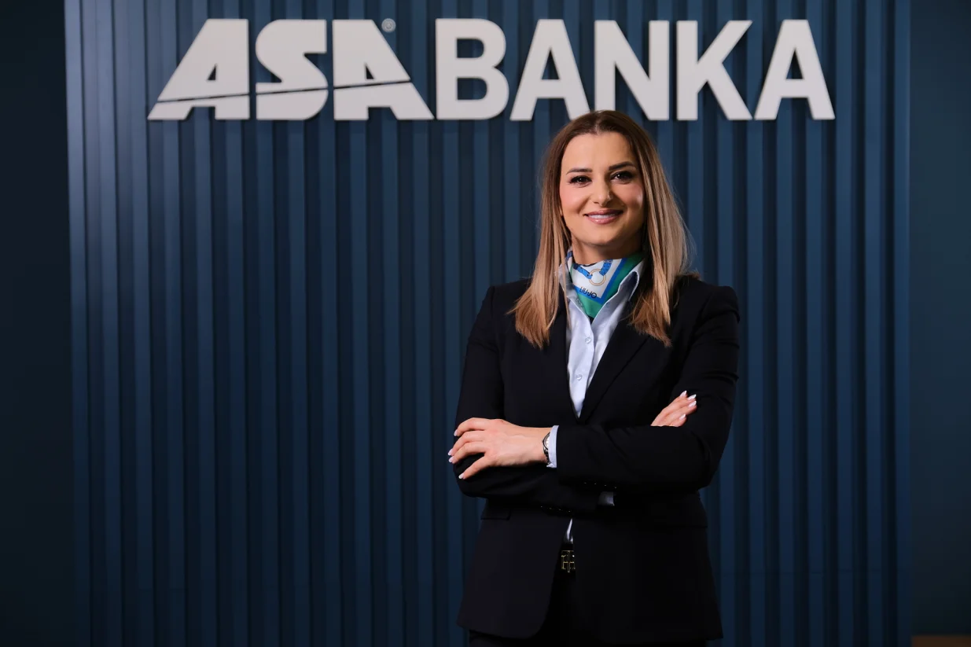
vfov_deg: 17.7
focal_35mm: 77
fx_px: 2076
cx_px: 486
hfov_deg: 26.3
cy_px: 324
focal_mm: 51.6
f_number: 4
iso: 160
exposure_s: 1/160
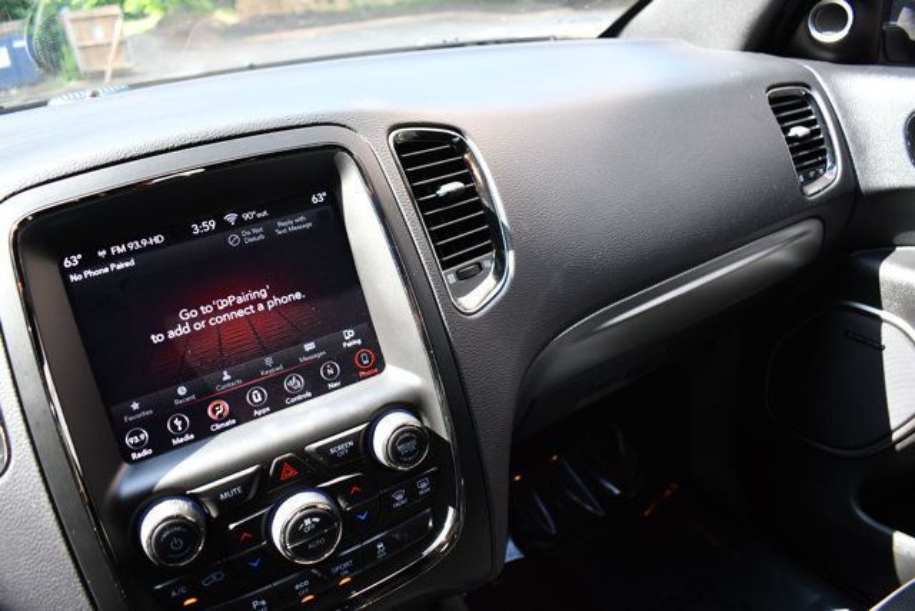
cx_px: 458
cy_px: 306
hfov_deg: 67.4
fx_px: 686
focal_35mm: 27
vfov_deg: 48.0
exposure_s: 1/250
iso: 640
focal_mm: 18
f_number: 3.5
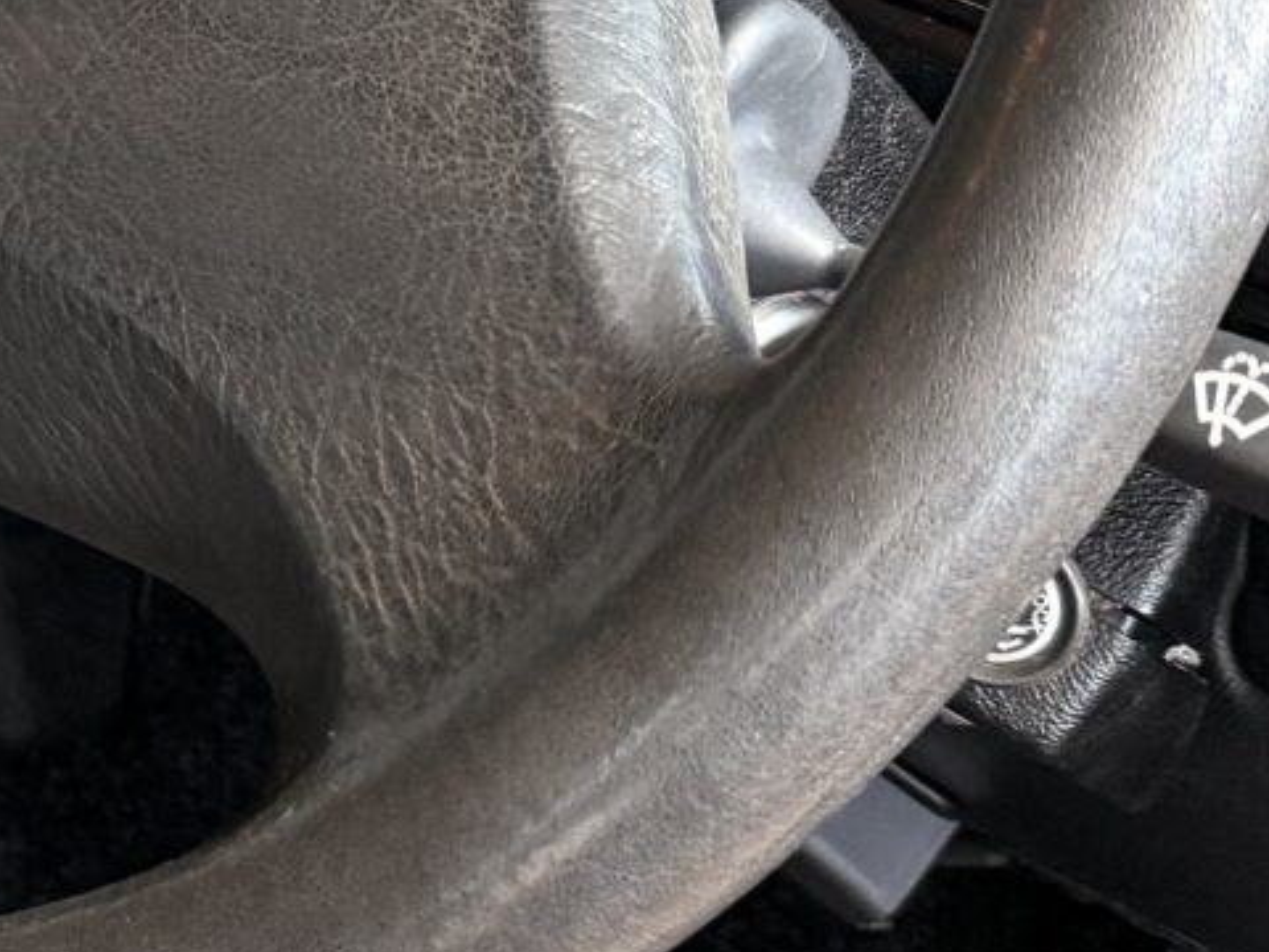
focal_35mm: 128
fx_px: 4692
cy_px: -48
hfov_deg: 14.1
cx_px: -804
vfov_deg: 11.4
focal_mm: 6.76
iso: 250
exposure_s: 1/60
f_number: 1.78
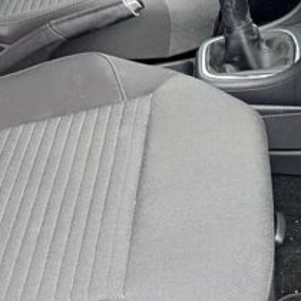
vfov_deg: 19.9
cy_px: -17
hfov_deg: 20.5
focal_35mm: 84
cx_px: 80
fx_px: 826
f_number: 1.8
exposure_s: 1/50
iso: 111
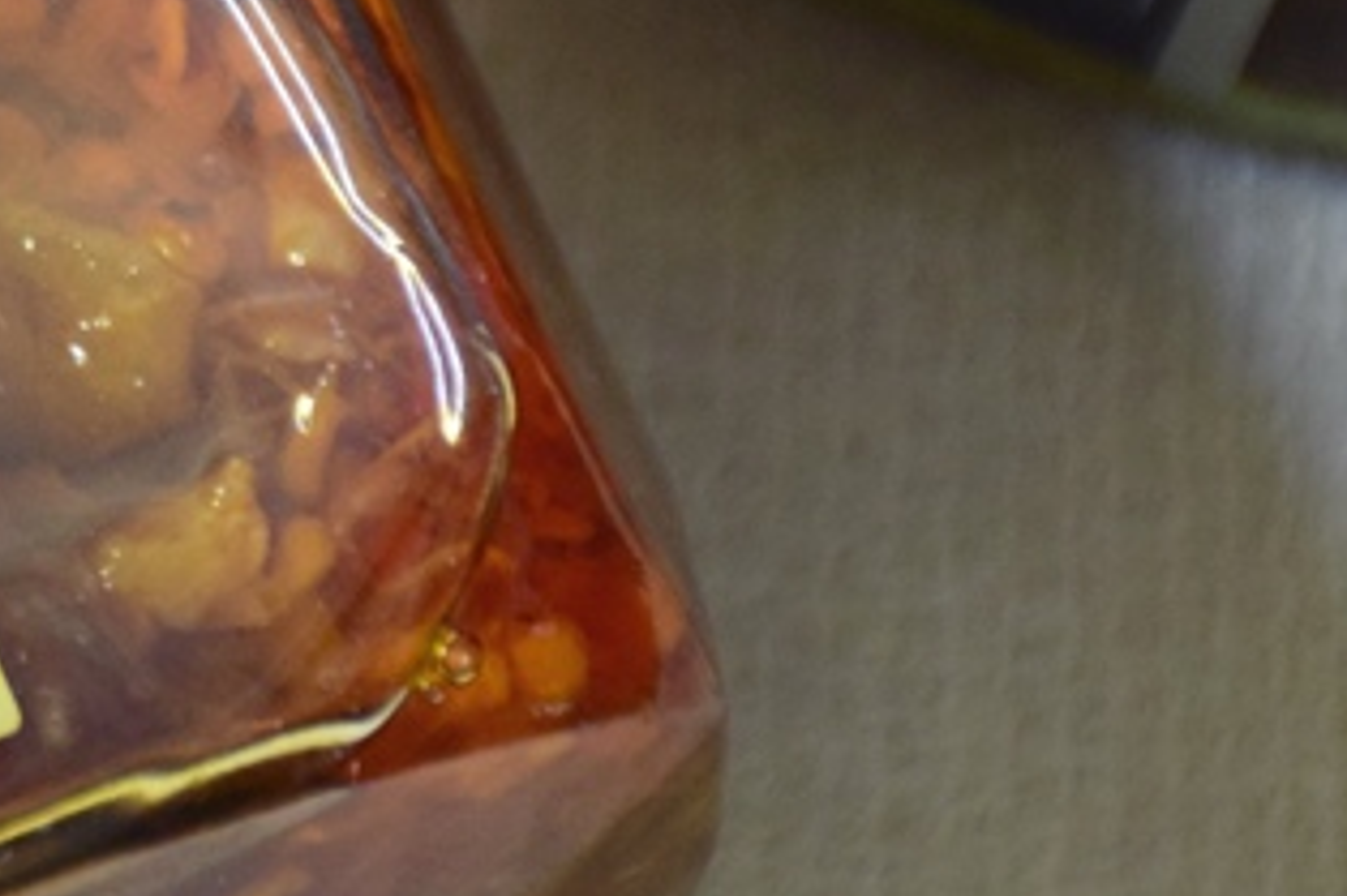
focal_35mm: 430
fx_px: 16080
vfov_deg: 3.2
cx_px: -622
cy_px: -105
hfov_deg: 4.8
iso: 1600
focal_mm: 90
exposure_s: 1/80
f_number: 5.3
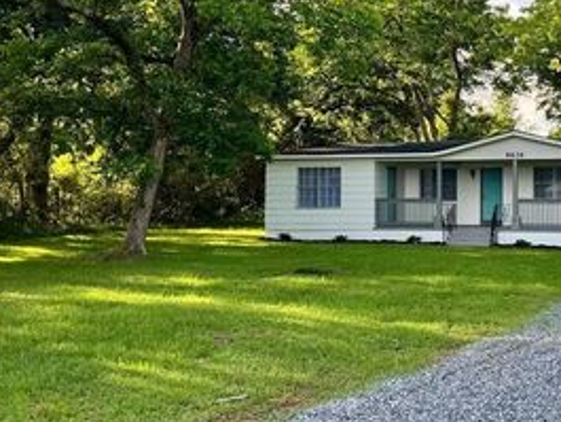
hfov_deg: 37.7
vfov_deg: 29.5
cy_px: 143
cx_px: 438
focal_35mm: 49
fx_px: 794
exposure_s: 1/537
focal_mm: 5.1
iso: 50
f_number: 1.6
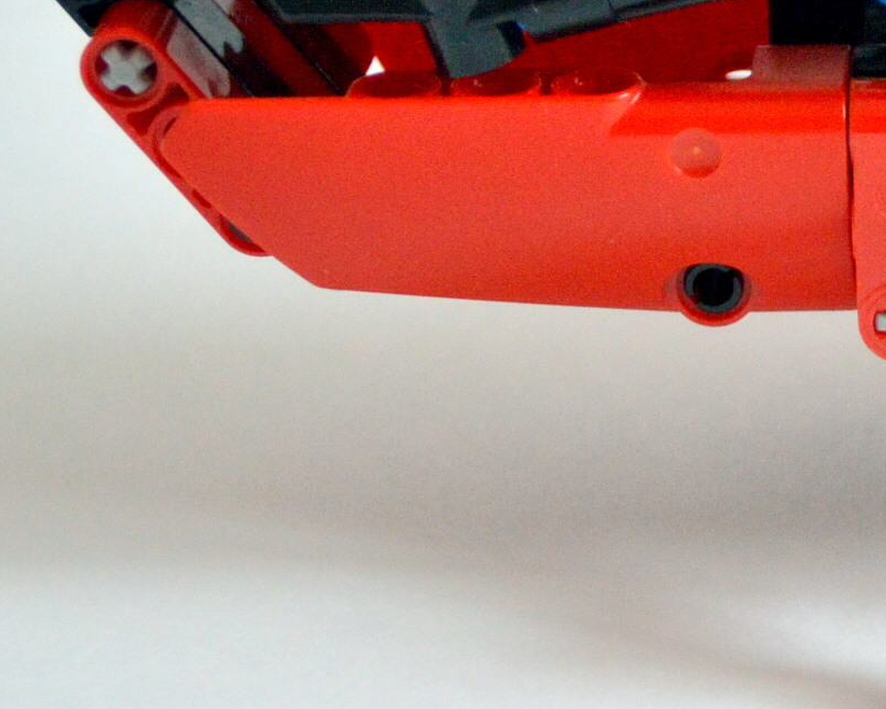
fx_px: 4432
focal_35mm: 169
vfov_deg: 9.1
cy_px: 306
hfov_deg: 10.8
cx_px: 1477
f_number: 4.8
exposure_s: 1/13
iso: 800
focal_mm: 32
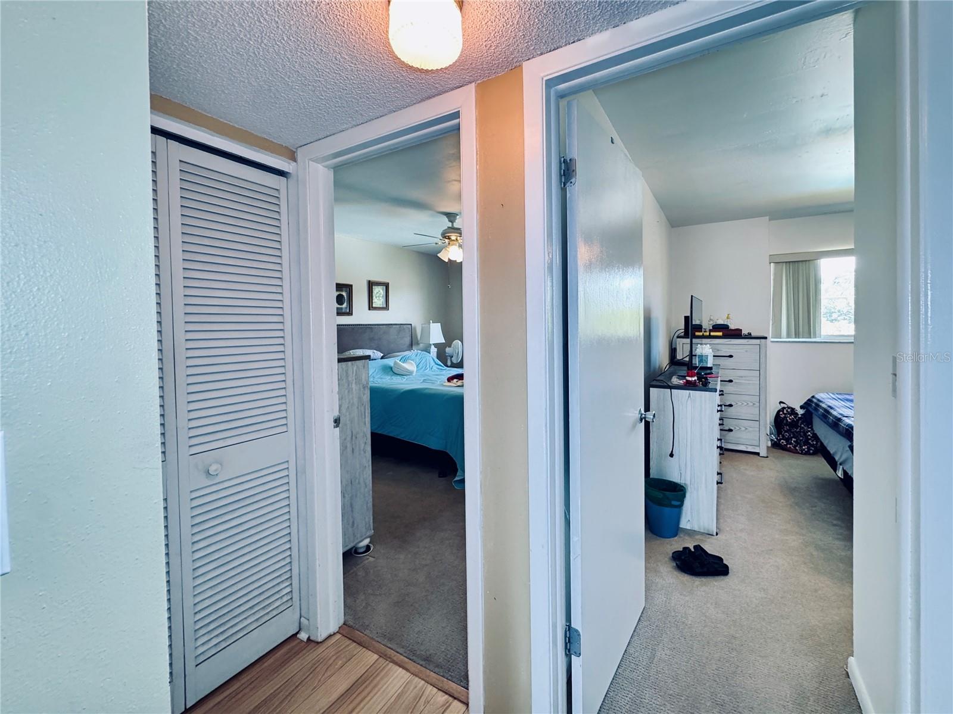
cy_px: 357
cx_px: 476
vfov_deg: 85.6
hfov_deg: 102.1
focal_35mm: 14
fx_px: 385
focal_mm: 2.22
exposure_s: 1/60
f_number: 2.2
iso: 250
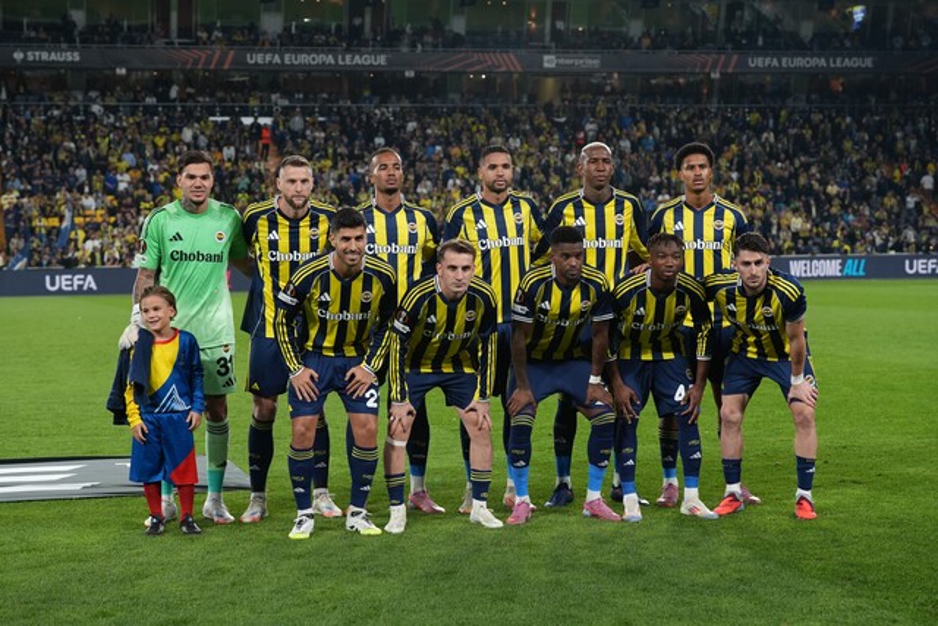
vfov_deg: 18.2
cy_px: 313
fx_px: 1954
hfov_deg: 27.0
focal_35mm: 75
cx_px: 469
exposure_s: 1/500
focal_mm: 75
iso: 1600
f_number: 5
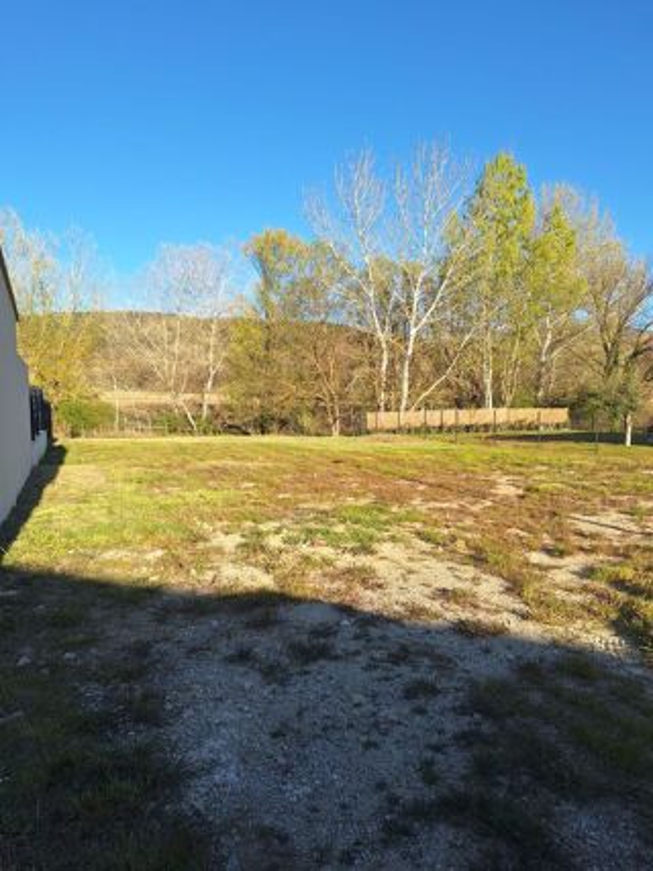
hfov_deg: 58.9
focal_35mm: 23
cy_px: 436
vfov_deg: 73.9
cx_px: 326
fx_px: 579
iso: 40
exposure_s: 1/1416
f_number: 1.8
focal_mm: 5.54
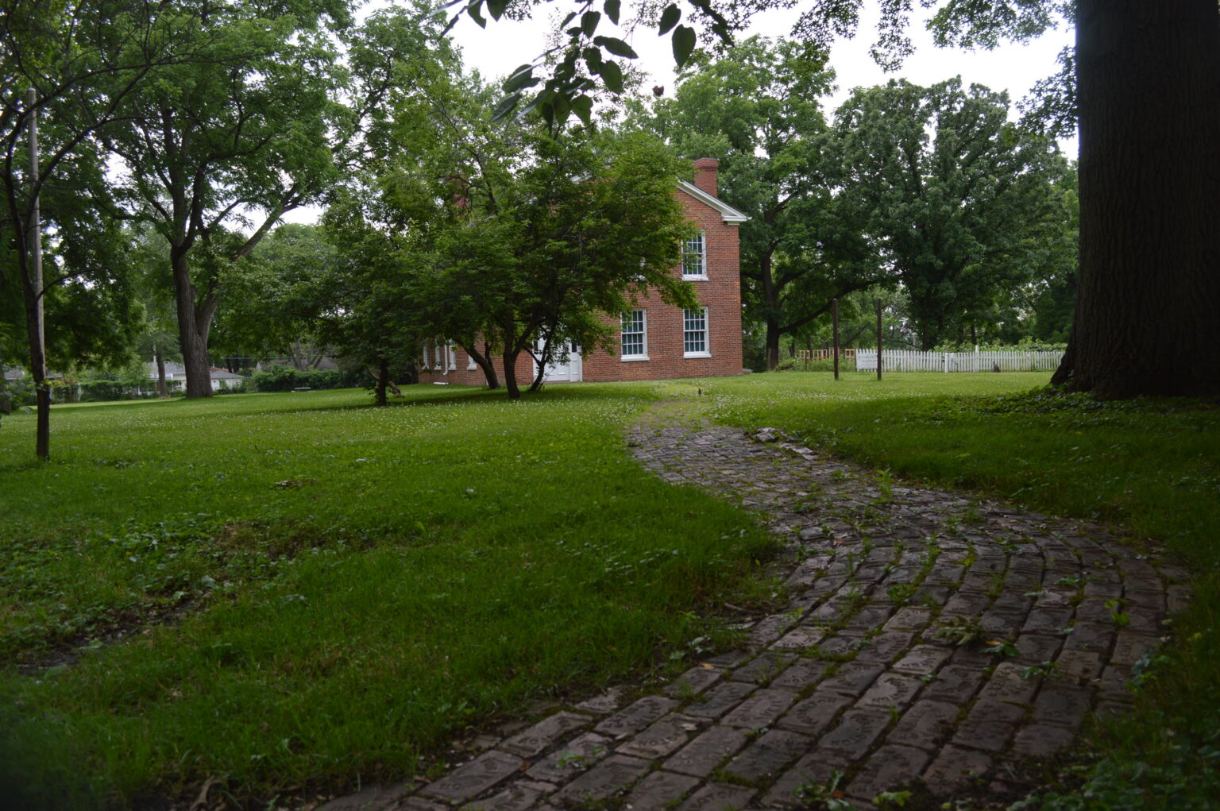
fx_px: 1016
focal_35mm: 30
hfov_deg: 62.0
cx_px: 610
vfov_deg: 43.5
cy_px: 406
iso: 200
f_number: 5.6
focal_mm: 20
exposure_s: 1/125
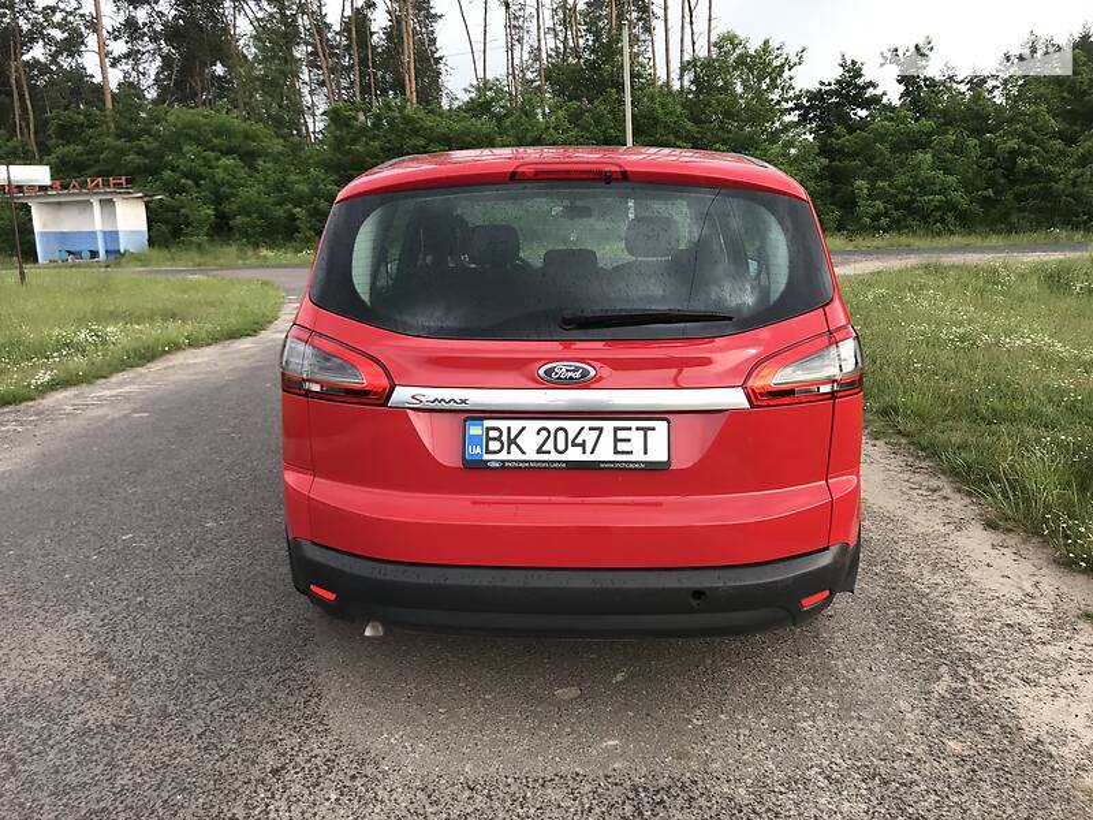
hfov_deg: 63.4
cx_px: 546
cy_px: 410
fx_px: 884
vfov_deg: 49.7
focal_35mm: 28
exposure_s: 1/127
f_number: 1.8
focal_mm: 4
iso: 20
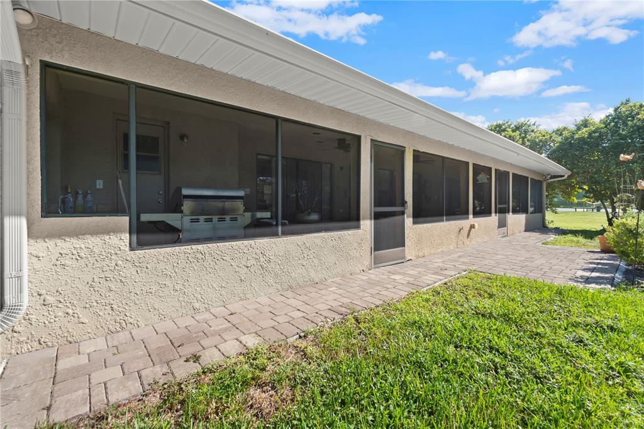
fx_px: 268
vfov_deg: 77.3
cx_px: 322
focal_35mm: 15
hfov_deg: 100.4
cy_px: 214
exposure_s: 1/40
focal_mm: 10
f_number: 8
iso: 100
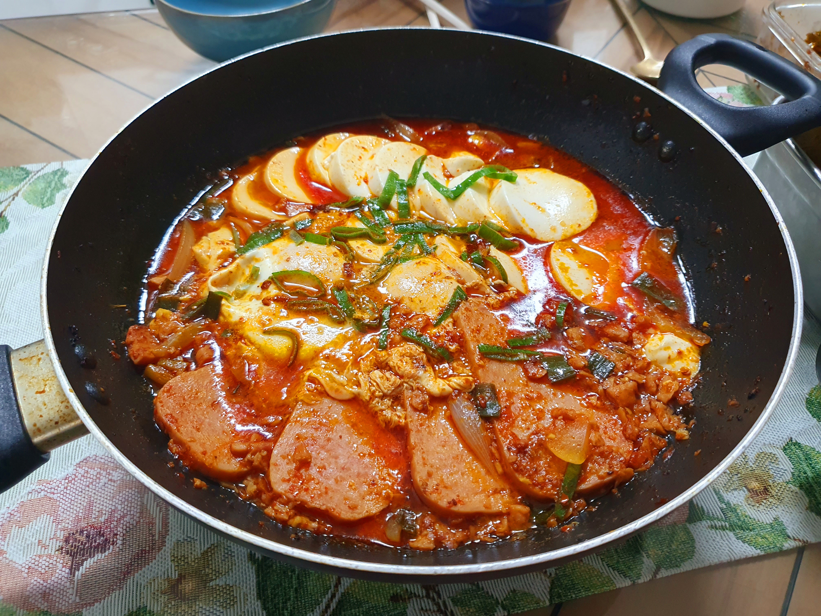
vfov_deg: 53.1
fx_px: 617
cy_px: 308
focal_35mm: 26
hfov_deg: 67.3
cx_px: 410
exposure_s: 1/60.2
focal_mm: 4.32
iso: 200
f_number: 1.5
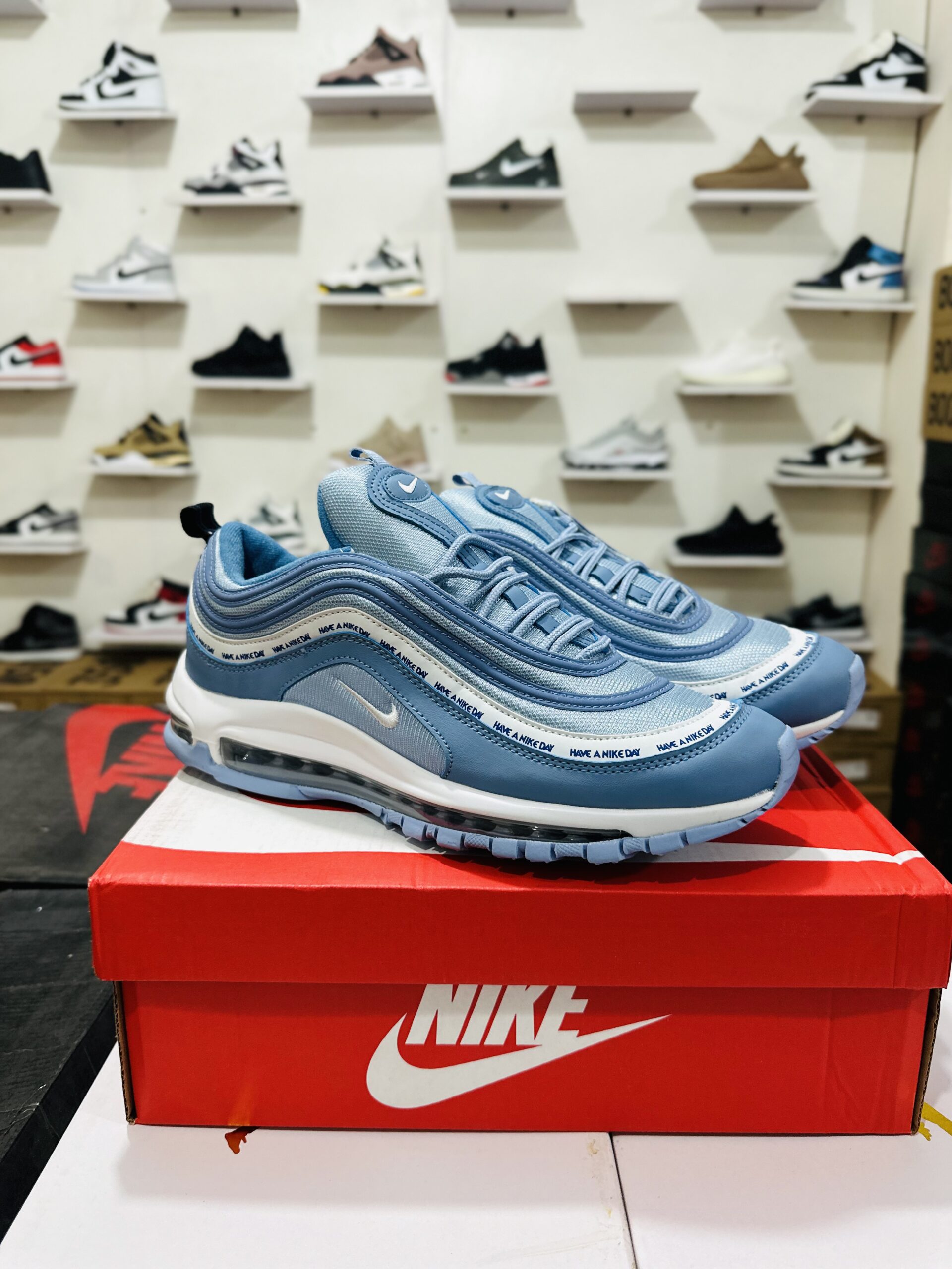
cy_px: 634
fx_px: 880
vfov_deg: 71.6
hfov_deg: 56.8
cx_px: 476
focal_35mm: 24
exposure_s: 1/101
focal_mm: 6.86
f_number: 1.78
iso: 200
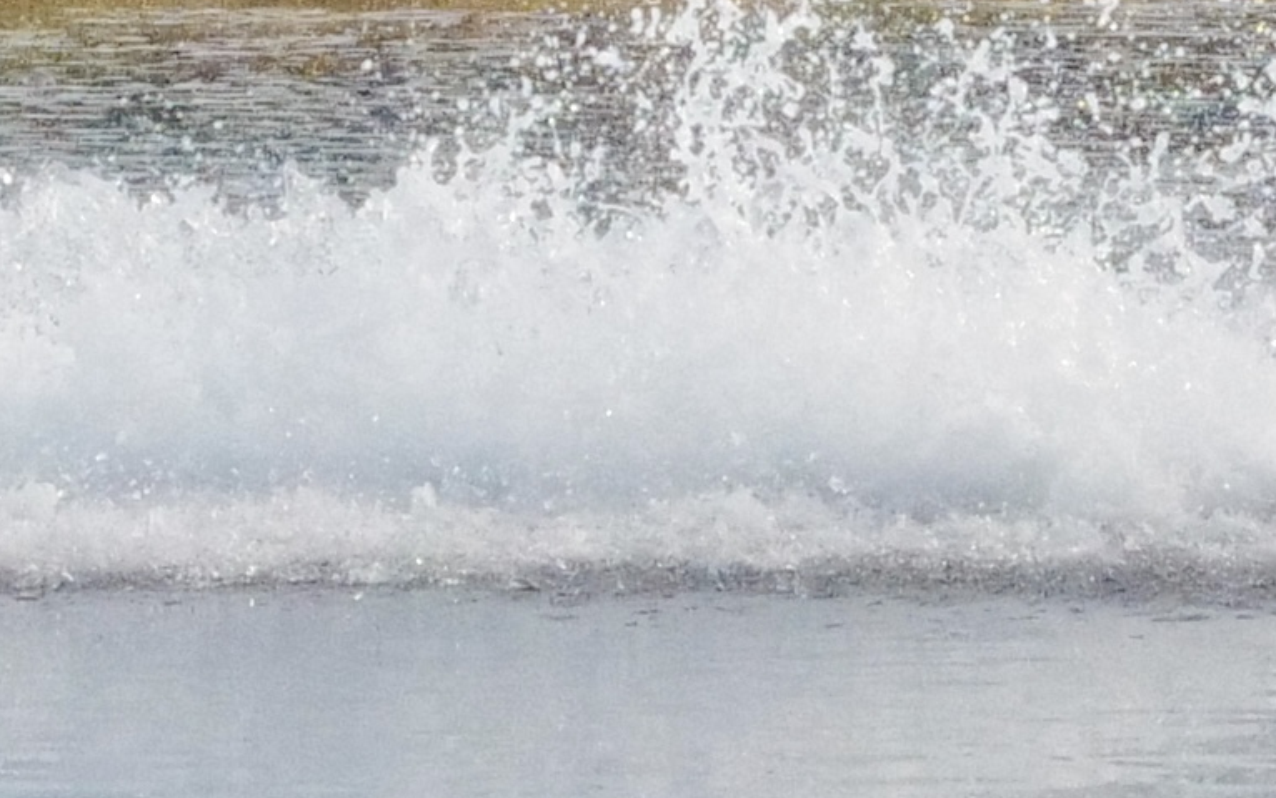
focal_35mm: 415
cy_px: -127
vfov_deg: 3.2
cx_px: -1569
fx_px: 14434
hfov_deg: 4.9
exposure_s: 1/6400
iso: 12500
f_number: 14
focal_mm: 52
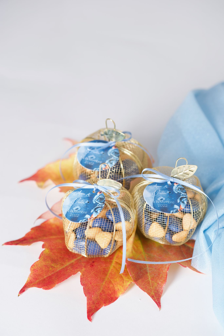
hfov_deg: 13.1
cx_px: 112
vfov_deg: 19.4
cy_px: 168
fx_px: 979
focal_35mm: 105
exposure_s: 1/125
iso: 100
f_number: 5.6
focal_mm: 105
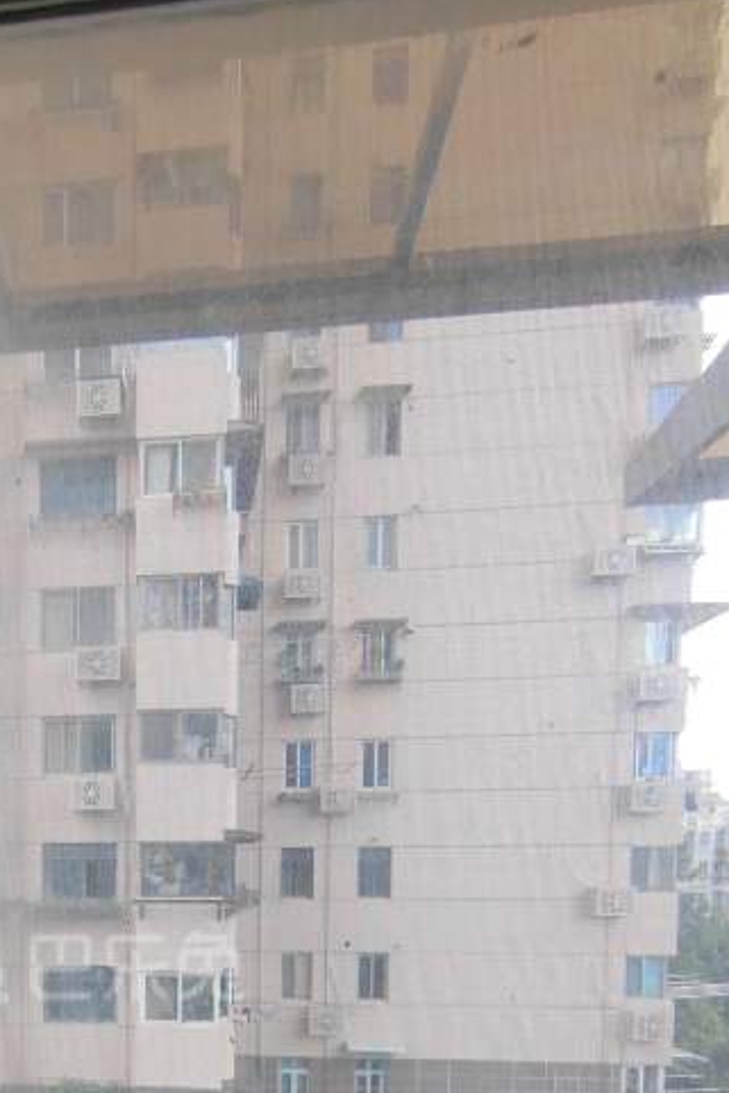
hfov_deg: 40.2
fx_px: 911
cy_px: 944
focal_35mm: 30
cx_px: 64
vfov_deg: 55.3
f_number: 2.2
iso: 100
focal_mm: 2.16
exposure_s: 1/100
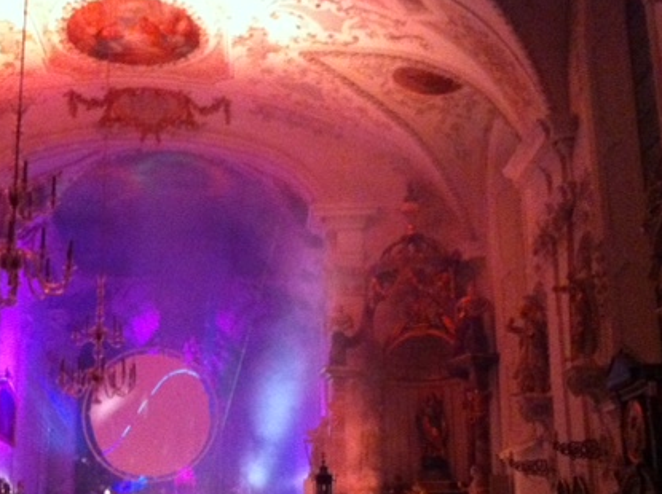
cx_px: 190
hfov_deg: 35.0
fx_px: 1031
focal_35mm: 54
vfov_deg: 26.8
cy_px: 323
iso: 1000
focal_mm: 3.85
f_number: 2.8
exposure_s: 1/15
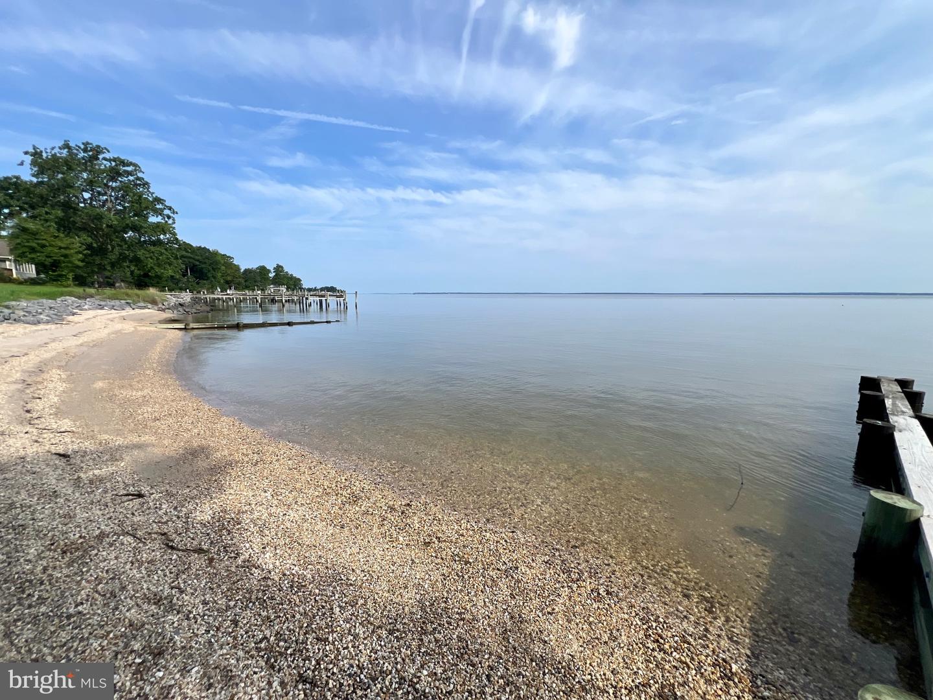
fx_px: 350
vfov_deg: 89.9
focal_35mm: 13
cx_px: 466
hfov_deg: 106.2
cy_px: 350
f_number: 1.8
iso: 32
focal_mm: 1.57
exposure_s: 1/1727
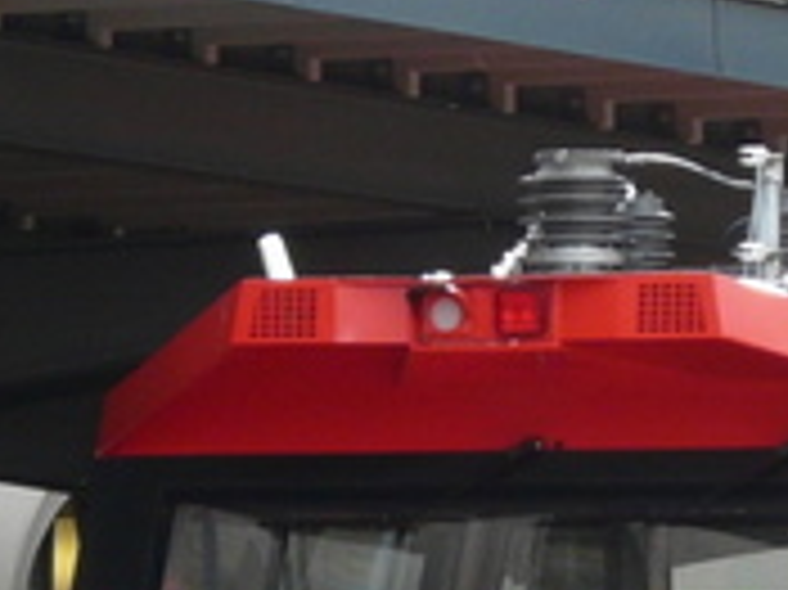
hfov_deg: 3.3
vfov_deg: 2.5
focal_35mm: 594
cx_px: 626
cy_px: 941
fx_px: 13513
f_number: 4
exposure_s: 1/100
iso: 100
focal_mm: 17
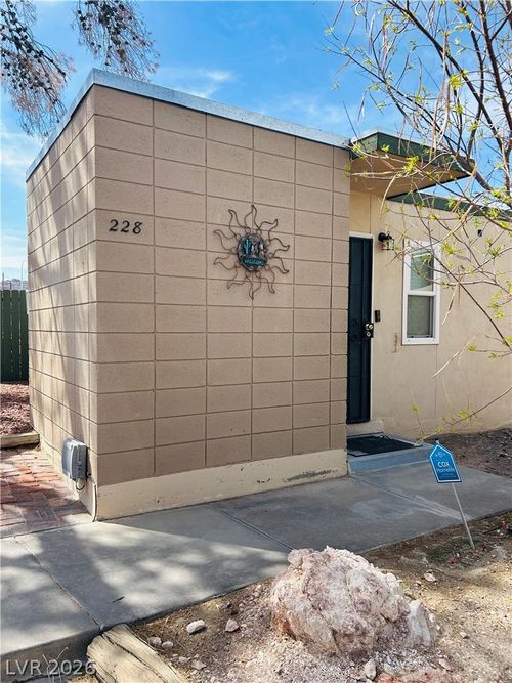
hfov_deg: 53.0
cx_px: 256
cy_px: 342
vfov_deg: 67.3
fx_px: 513
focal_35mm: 26
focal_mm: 5.7
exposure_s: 1/1972
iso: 50
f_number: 1.5
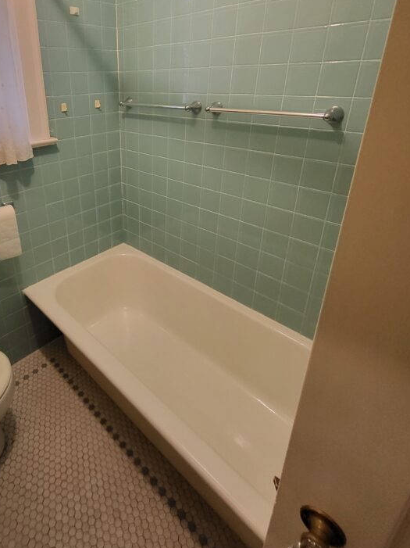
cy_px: 195
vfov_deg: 82.6
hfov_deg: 66.1
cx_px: 126
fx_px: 300
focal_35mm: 19
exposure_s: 1/40
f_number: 2.2
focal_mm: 1.74
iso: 400
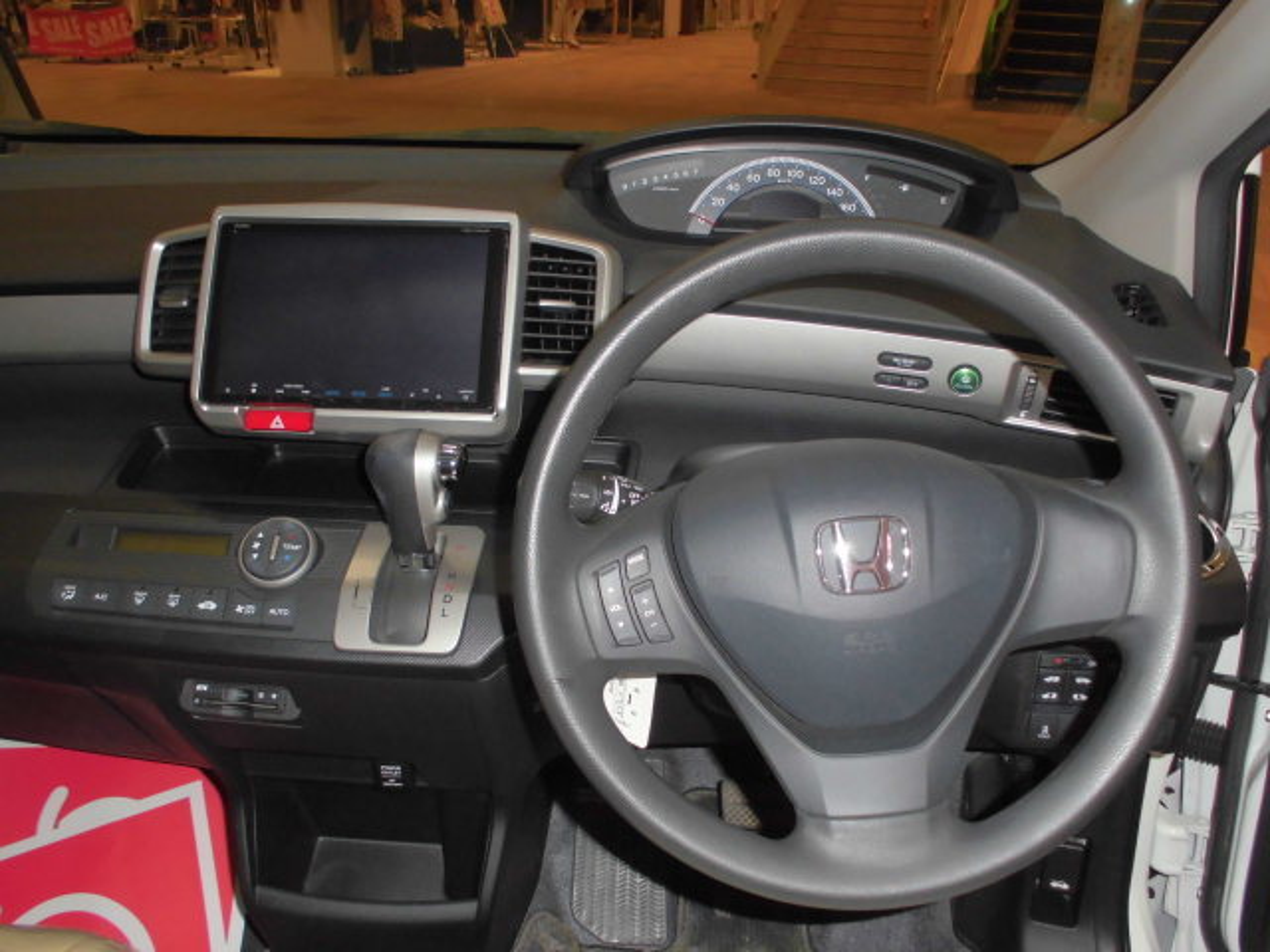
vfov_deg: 48.2
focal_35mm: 29
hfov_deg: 61.7
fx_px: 1064
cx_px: 635
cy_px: 476
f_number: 3.7
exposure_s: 1/60
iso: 100
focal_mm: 5.3
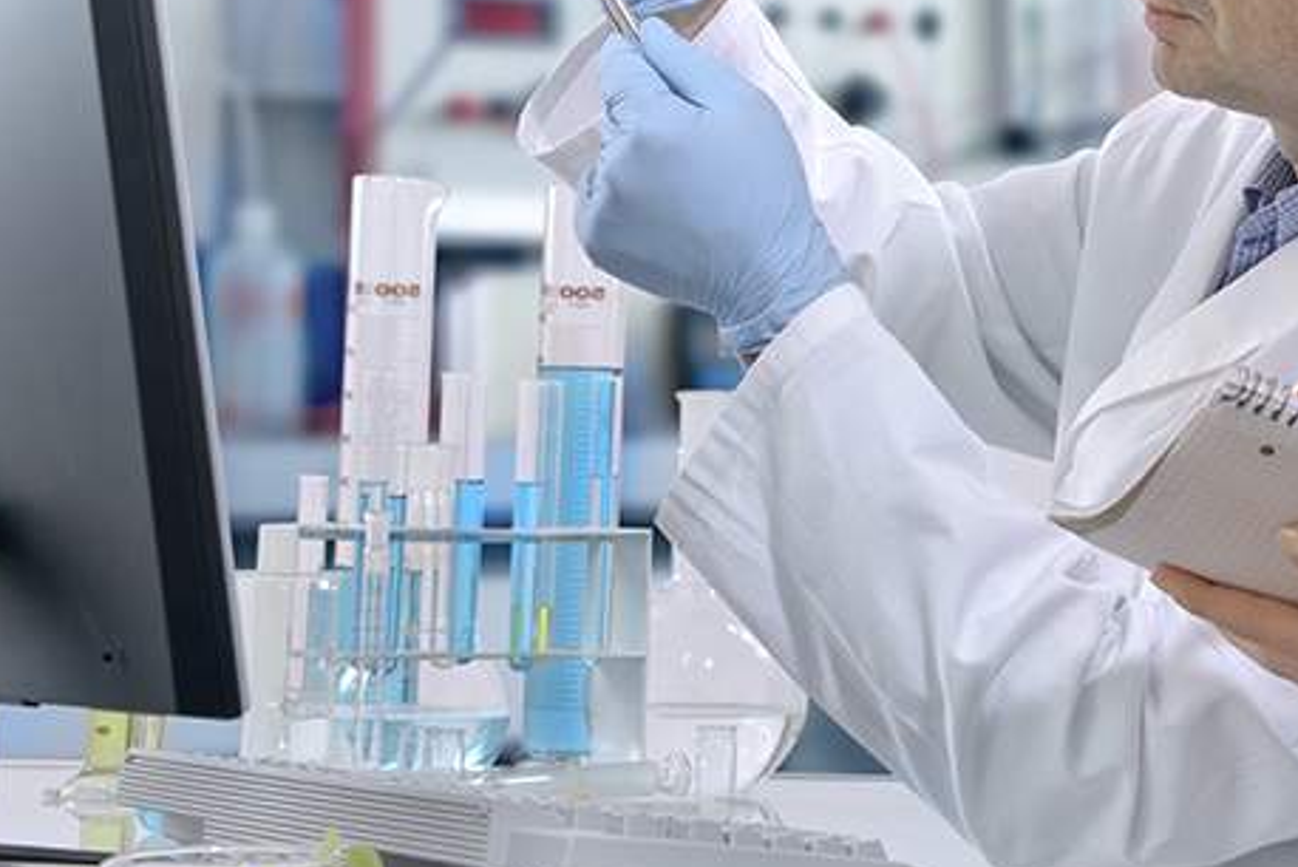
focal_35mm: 89
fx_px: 3211
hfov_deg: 22.6
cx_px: 1032
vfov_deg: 15.3
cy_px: 242
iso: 100
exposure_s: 1/160
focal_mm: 52
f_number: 8
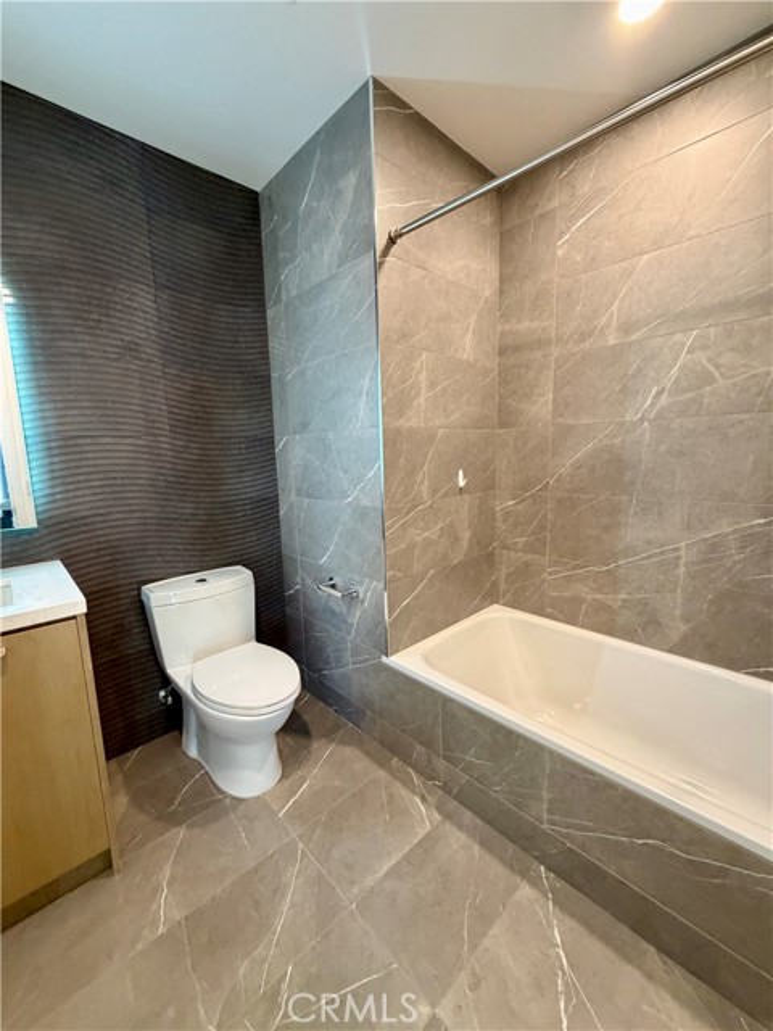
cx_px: 386
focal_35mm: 14
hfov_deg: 85.7
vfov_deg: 102.1
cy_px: 516
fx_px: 417
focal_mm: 2.22
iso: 320
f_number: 2.2
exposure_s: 1/60
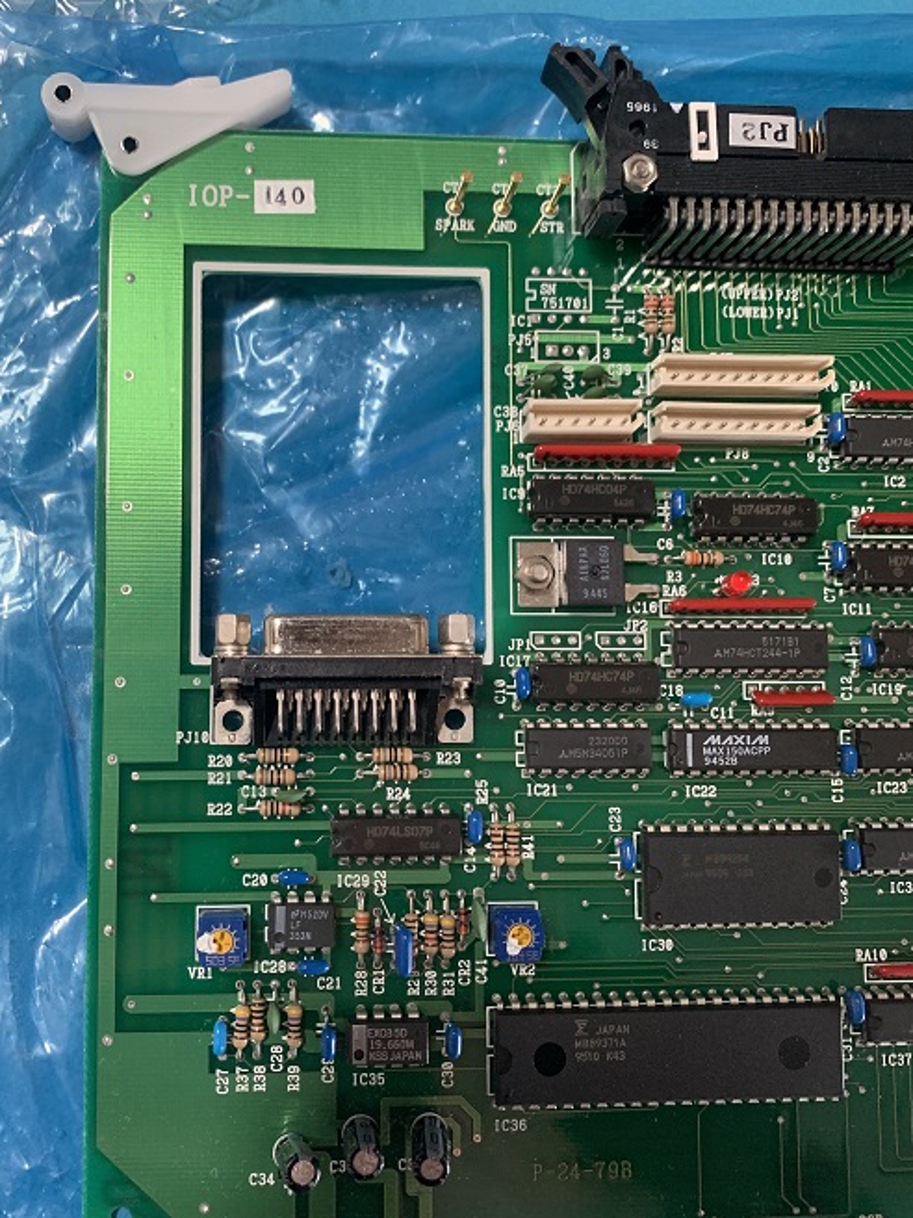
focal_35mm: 32
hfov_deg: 43.9
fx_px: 1125
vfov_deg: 56.8
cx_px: 359
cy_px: 597
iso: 320
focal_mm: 4.25
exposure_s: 1/60
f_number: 1.8
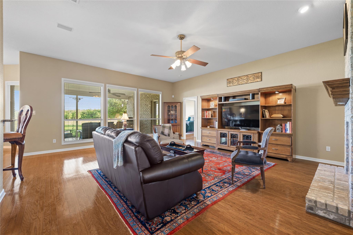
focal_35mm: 15
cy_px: 118
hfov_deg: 100.4
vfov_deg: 77.3
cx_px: 176
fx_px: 147
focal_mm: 15
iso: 250
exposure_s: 2
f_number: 8
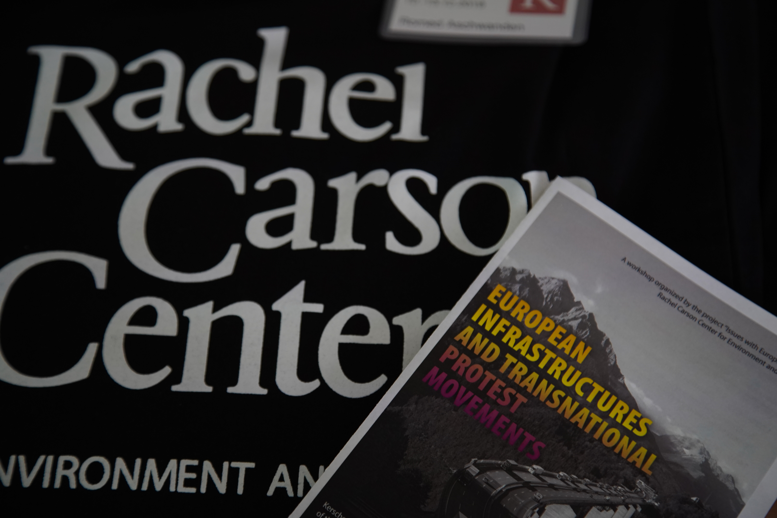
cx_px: 388
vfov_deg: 18.2
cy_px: 259
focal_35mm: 75
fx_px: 1619
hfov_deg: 27.0
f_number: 4
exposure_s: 1/50
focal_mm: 75
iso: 1250
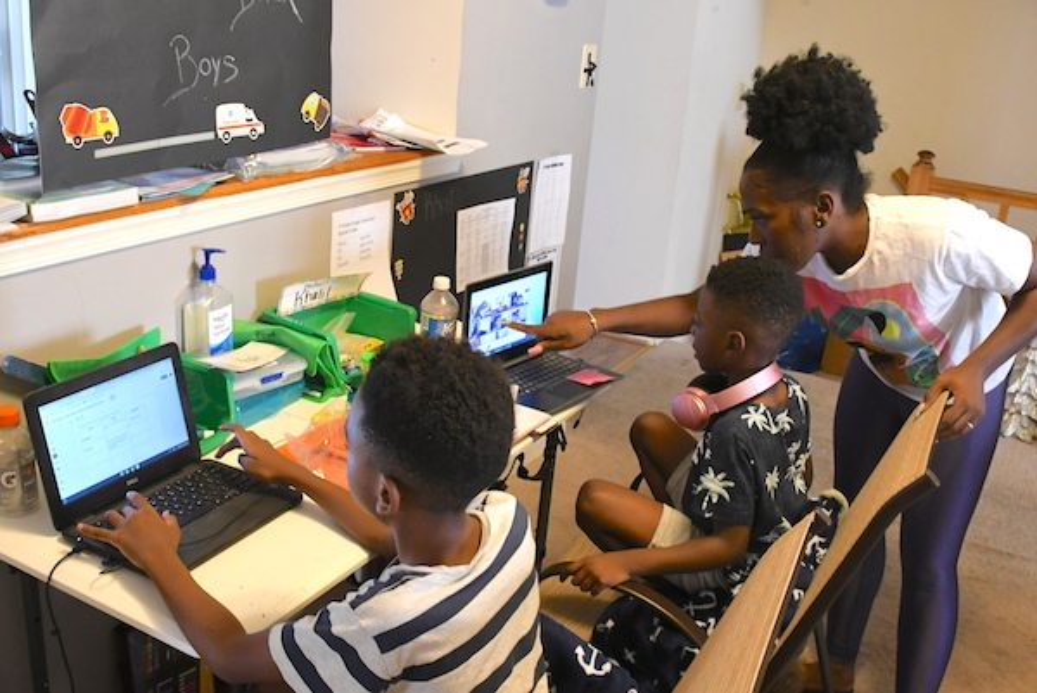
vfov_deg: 36.9
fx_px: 1038
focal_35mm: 36
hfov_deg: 53.1
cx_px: 518
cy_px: 346
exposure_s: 1/60
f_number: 5.6
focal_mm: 18
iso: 3200
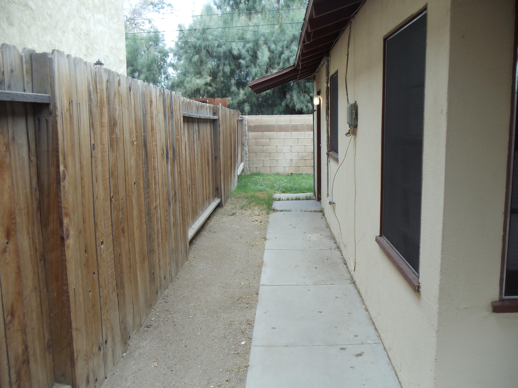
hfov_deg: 42.9
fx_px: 658
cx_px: 259
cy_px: 194
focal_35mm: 44
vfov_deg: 32.9
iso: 100
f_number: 3.5
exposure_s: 1/200
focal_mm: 6
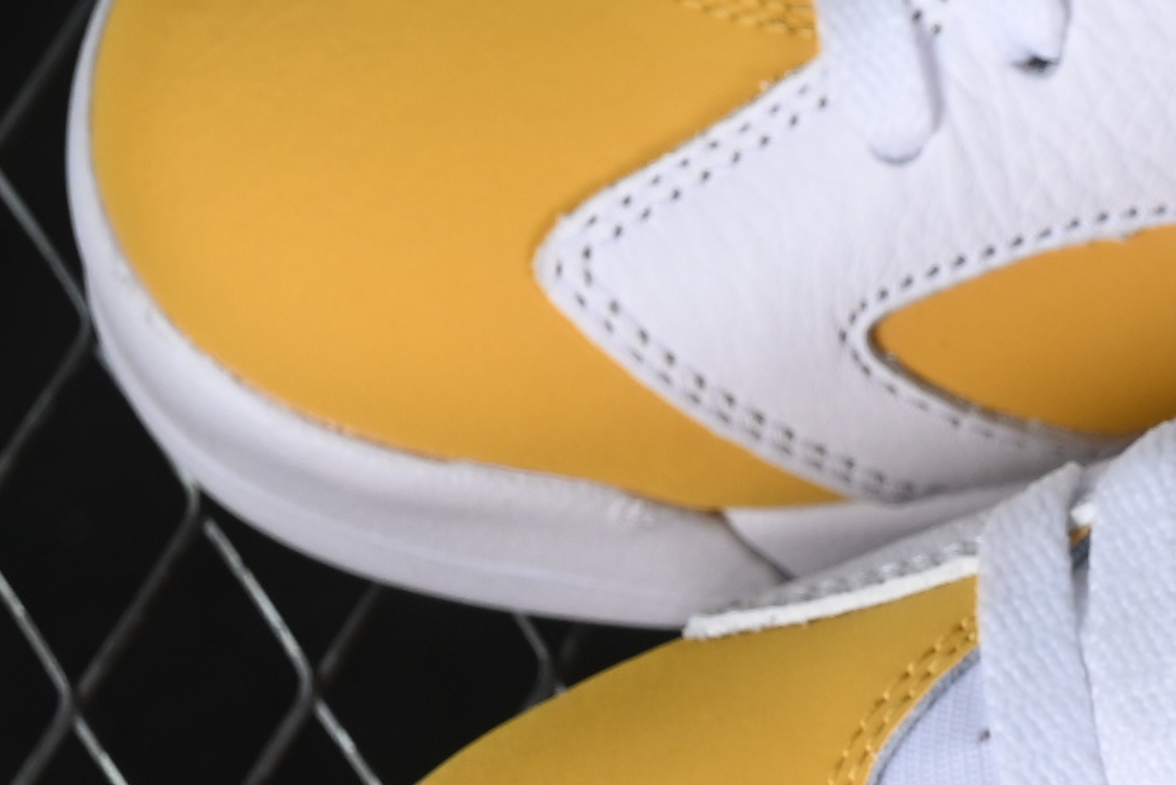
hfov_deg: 6.6
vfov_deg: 4.5
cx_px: 1935
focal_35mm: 306
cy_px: 185
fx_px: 9997
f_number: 7.1
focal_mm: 50
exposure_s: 1/80
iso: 160
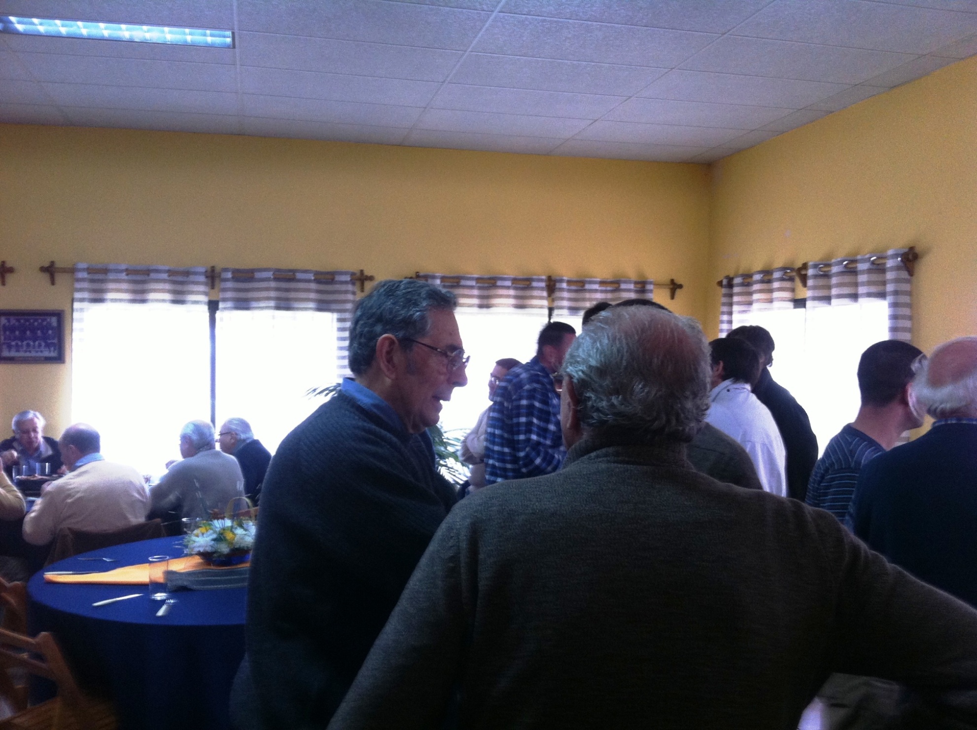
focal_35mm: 35
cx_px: 488
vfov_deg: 40.6
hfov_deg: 52.7
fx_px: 986
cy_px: 365
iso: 160
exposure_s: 1/15
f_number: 2.8
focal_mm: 3.85
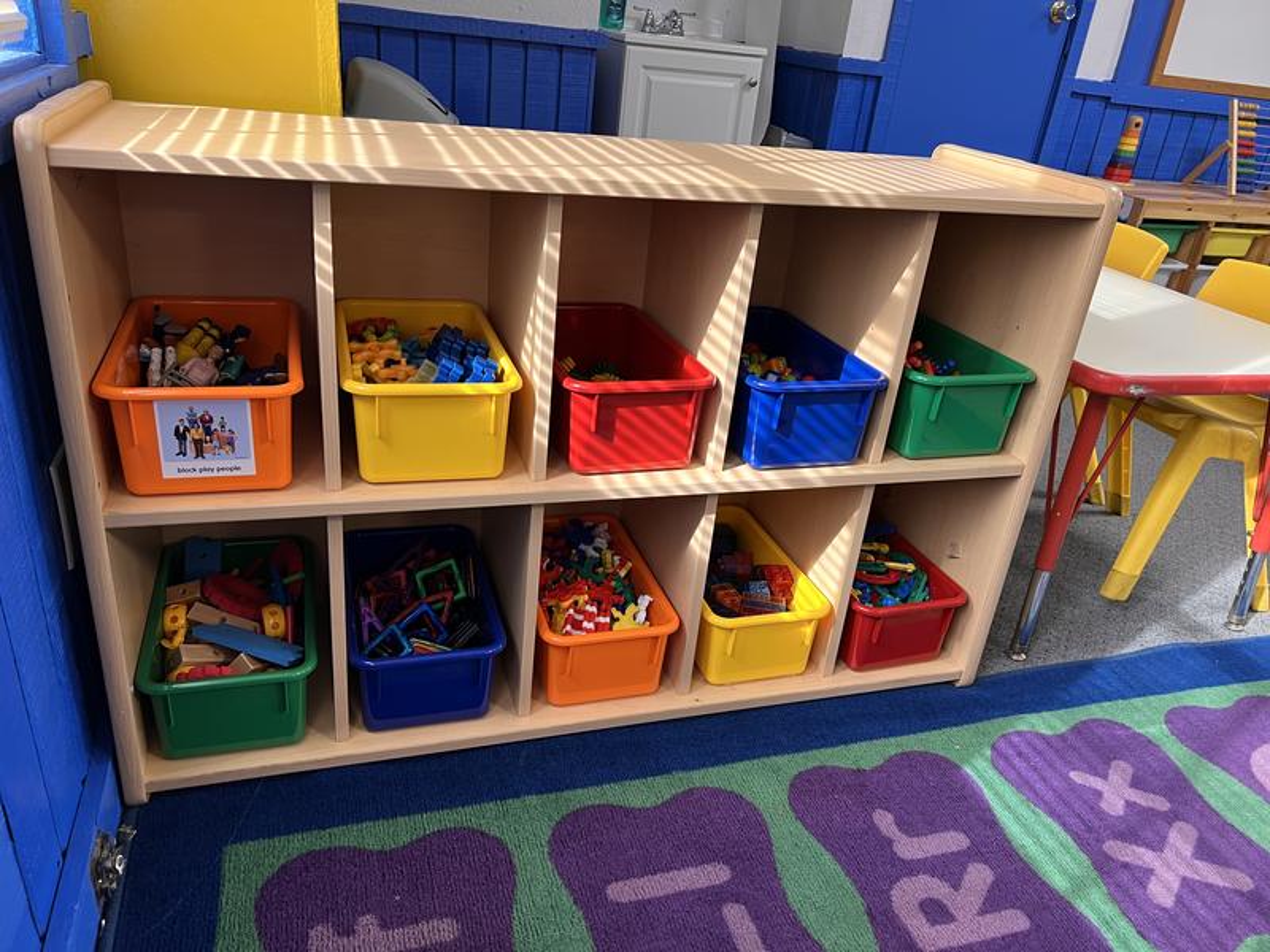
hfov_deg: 67.3
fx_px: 954
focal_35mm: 26
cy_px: 476
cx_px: 635
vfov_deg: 53.1
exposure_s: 1/60
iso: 100
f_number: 1.5
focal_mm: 5.7
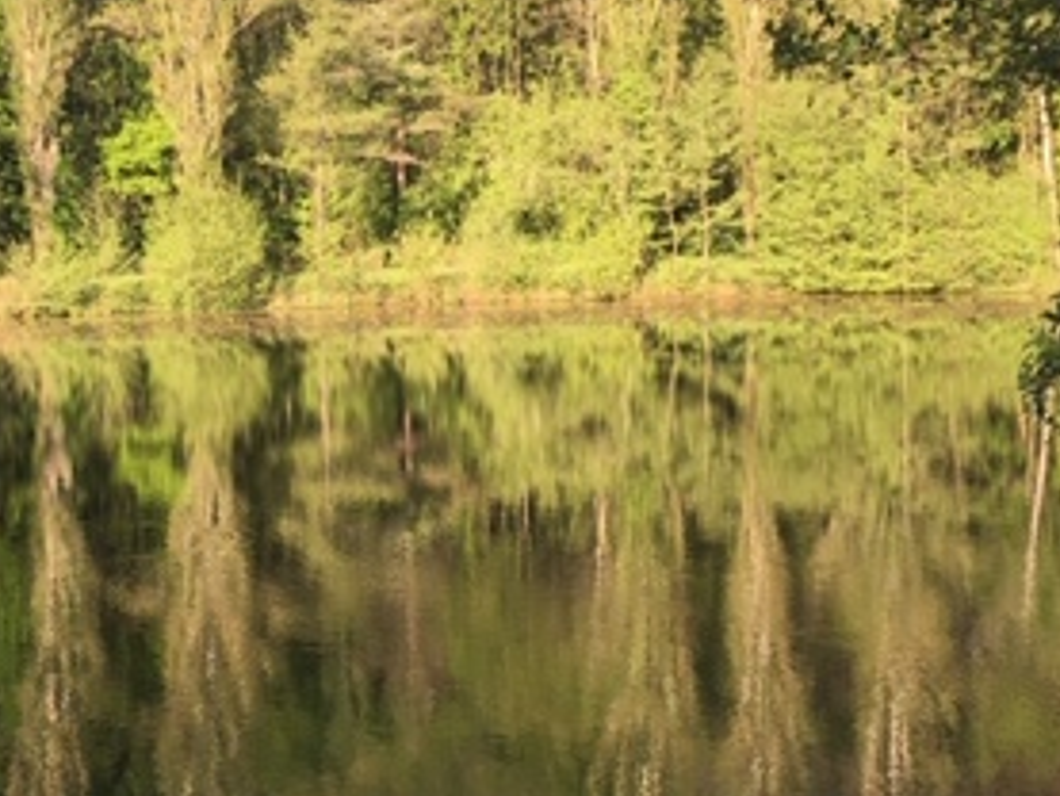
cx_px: 398
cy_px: 432
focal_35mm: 67
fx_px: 2053
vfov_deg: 21.9
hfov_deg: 28.8
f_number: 2.2
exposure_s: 1/411
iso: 25
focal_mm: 4.15
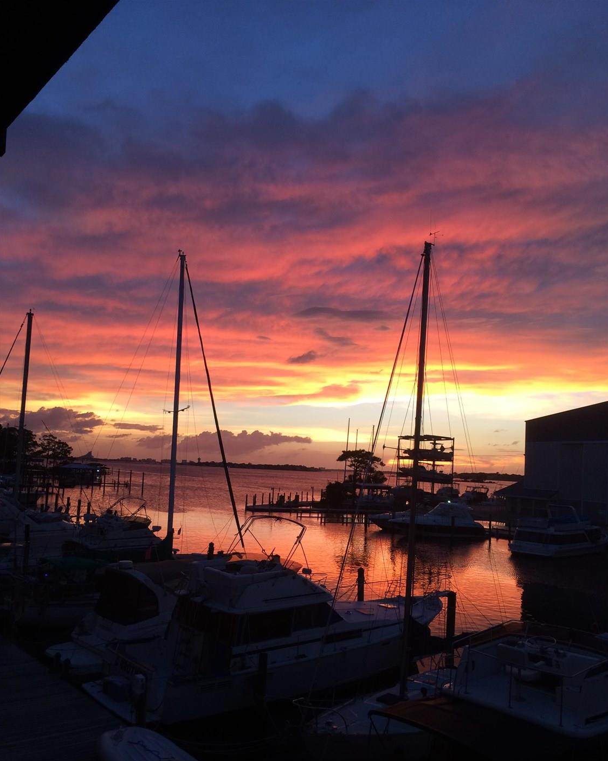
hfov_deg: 47.1
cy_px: 415
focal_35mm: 31
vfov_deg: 57.1
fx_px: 697
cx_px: 311
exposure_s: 1/40
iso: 40
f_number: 2.2
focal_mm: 4.15
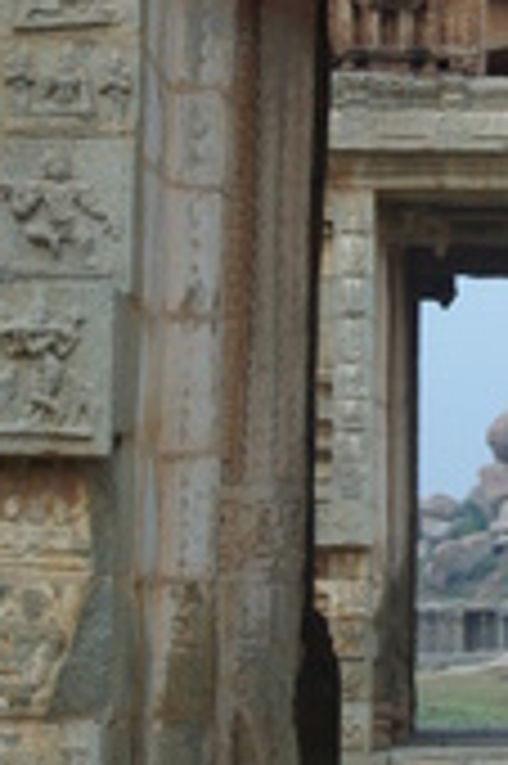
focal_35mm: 190
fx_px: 4038
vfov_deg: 10.8
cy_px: 243
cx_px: 593
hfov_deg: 7.1
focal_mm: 45
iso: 200
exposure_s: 1/60
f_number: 4.5
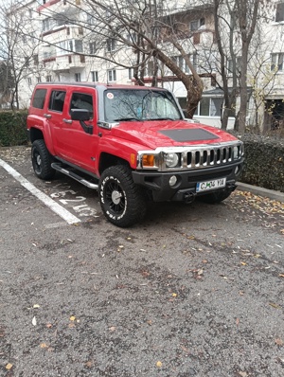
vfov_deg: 65.2
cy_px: 188
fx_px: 294
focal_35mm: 27
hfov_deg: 51.5
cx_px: 142
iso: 80
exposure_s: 1/50
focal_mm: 3.98
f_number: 1.8
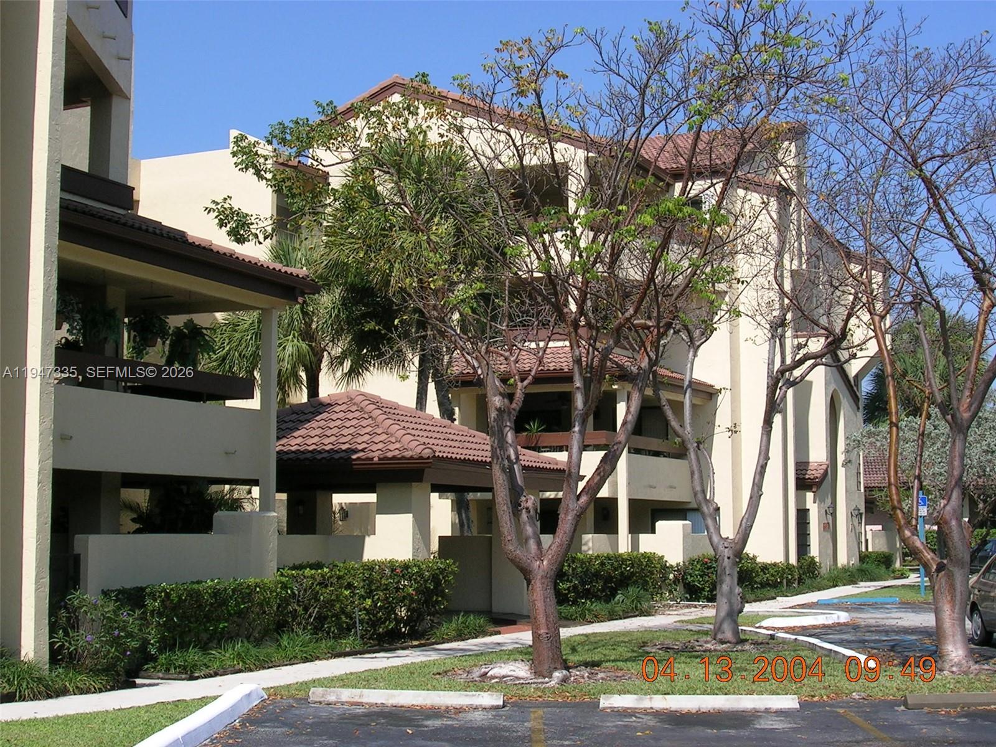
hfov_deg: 31.7
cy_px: 374
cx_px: 498
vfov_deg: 24.0
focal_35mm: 61
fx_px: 1755
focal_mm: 9.3
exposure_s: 1/296
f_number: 5.9
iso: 50
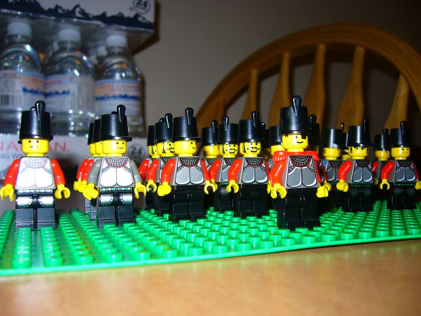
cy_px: 158
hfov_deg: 52.6
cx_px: 210
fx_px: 426
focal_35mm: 35
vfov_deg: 40.7
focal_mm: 5.8
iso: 64
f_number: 2.8
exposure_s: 1/60
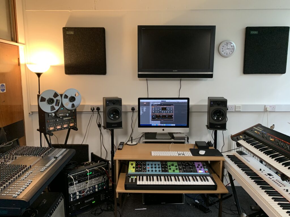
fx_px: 218
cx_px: 145
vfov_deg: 53.1
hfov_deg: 67.3
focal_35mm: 26
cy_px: 108
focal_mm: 4.25
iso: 250
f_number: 1.8
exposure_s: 1/50
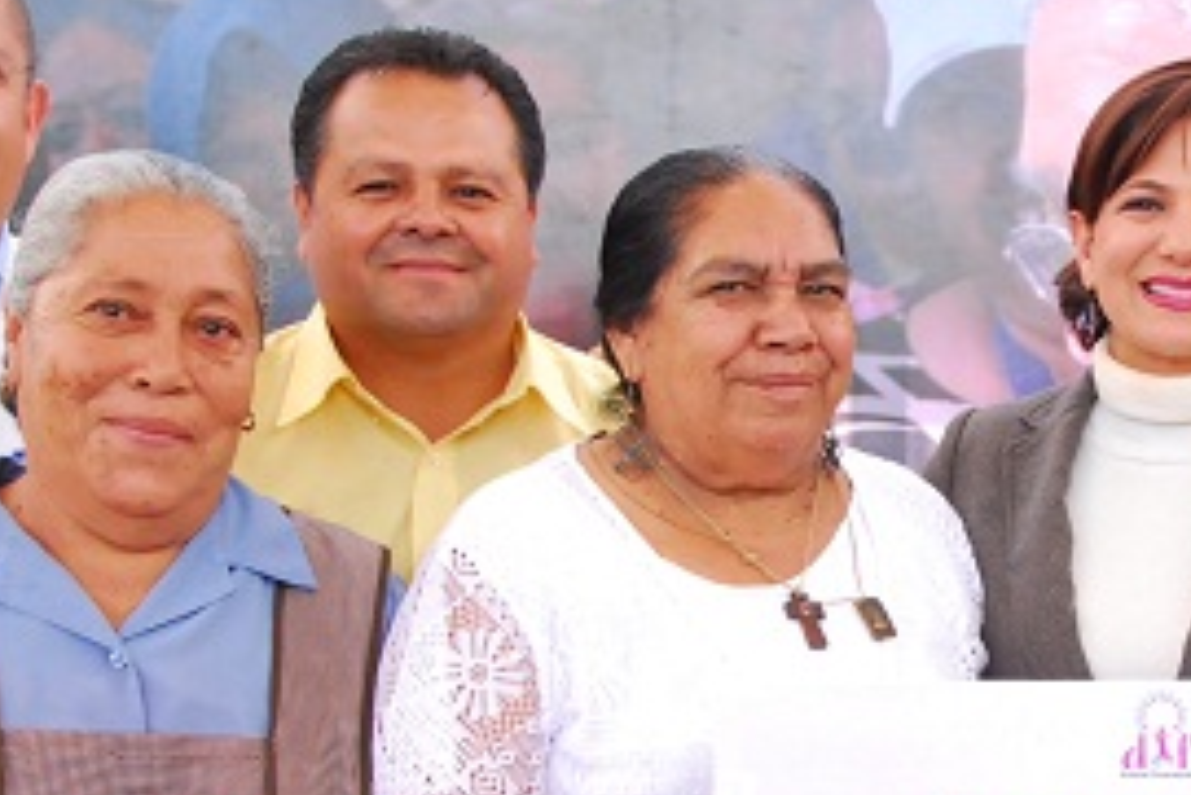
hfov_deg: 27.3
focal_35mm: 72
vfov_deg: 18.8
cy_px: 608
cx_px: 1011
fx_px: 2383
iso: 800
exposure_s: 1/320
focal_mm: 26
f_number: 4
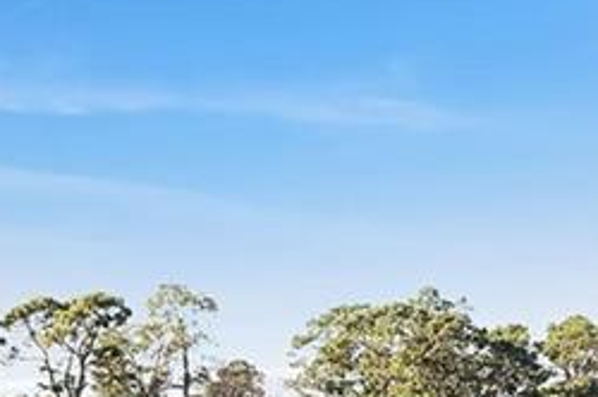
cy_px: 512
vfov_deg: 15.8
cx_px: 167
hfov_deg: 24.6
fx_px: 1360
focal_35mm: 82
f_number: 9
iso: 200
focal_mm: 20
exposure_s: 1/100
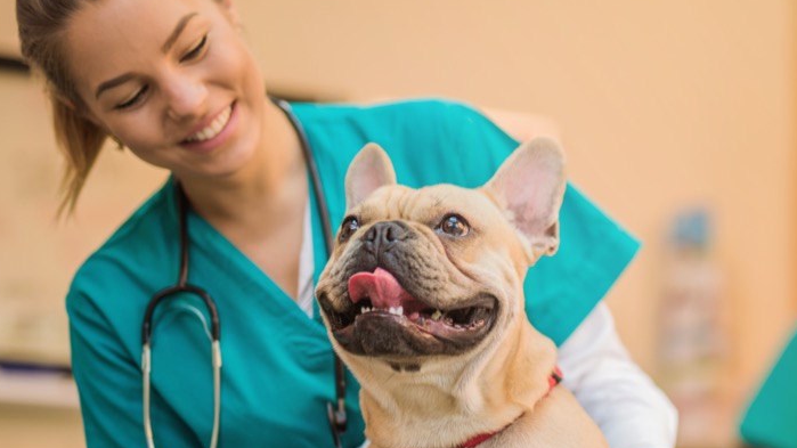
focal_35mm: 90
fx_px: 1902
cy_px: 353
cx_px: 548
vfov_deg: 13.4
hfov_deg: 23.5
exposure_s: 1/60
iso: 64
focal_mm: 50
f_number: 1.4
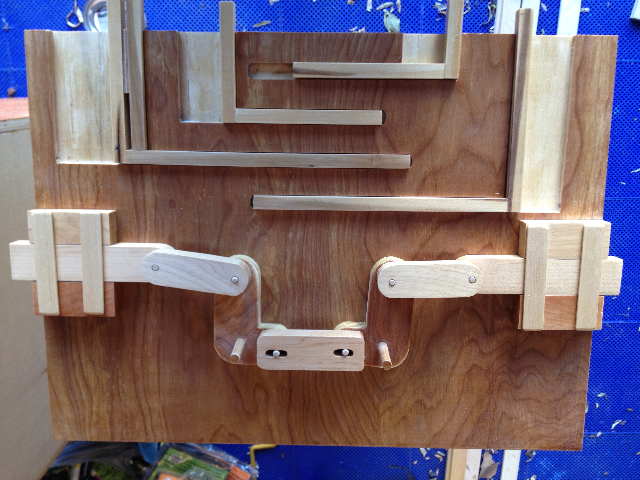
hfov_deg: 52.6
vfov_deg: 40.7
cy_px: 240
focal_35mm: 35
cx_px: 320
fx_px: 647
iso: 80
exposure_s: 1/24
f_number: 2.4
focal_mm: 4.28
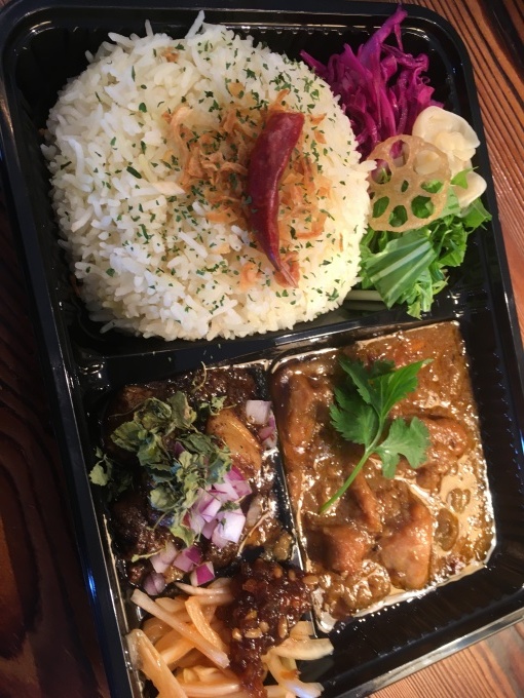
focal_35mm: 29
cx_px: 262
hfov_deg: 48.2
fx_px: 585
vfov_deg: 61.7
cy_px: 349
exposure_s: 1/33
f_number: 2.2
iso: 100
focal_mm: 4.15
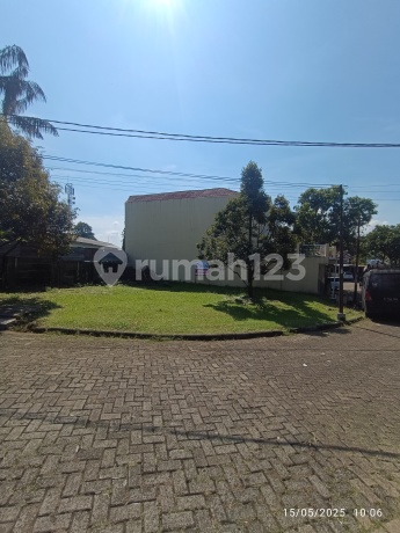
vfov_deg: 94.5
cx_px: 200
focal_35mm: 16
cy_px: 266
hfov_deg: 78.1
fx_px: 247
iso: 51
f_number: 2.2
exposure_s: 1/2165
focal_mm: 1.66
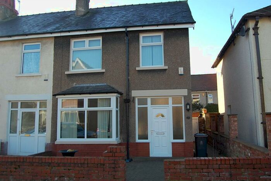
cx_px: 136
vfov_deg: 43.6
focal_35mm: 30
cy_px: 90
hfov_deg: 62.0
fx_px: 226
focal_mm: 20
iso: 200
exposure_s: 1/160
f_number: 6.3
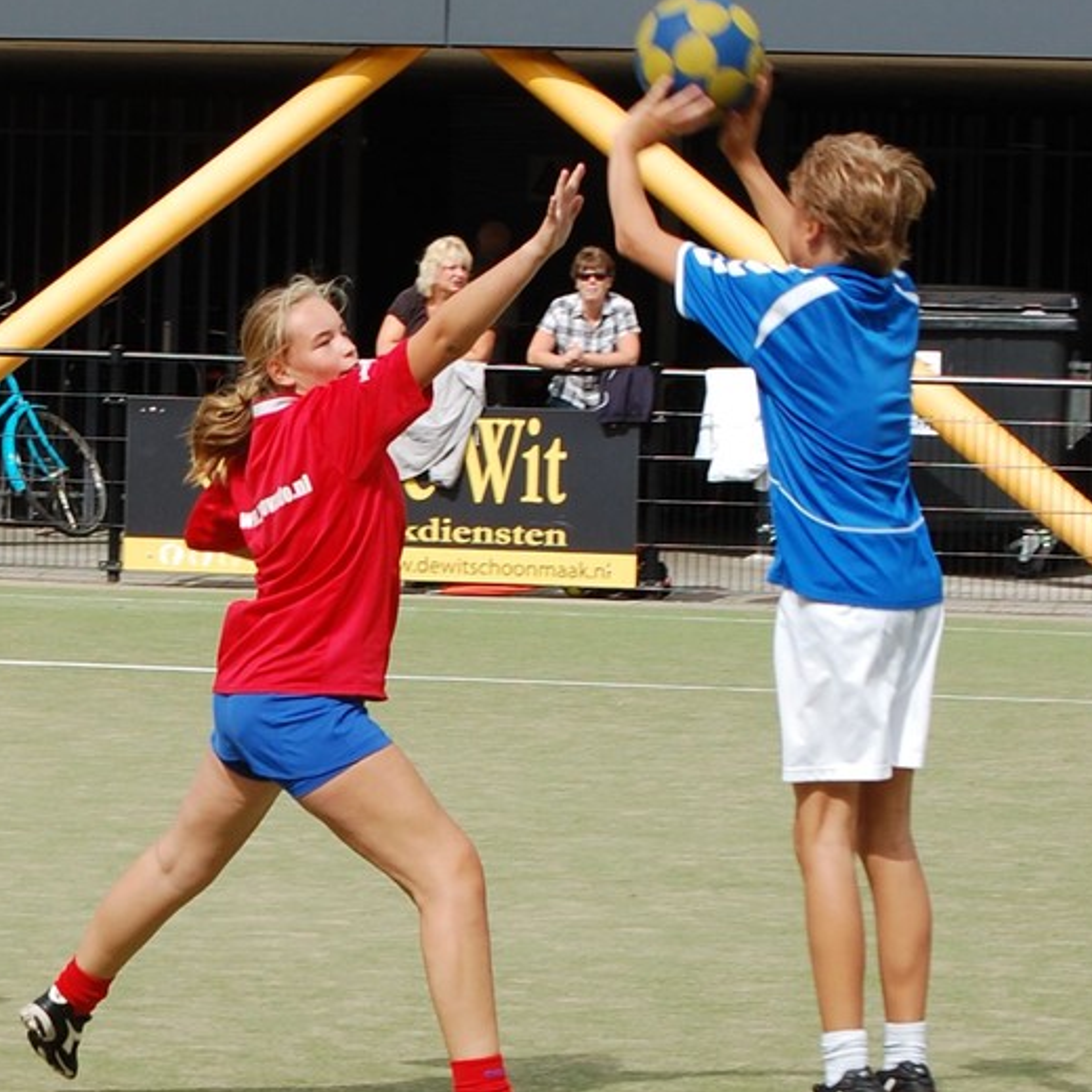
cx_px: 78
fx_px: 4919
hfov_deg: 12.6
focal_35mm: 138
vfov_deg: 12.7
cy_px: 636
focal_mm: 55
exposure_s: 1/320
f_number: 9
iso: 200
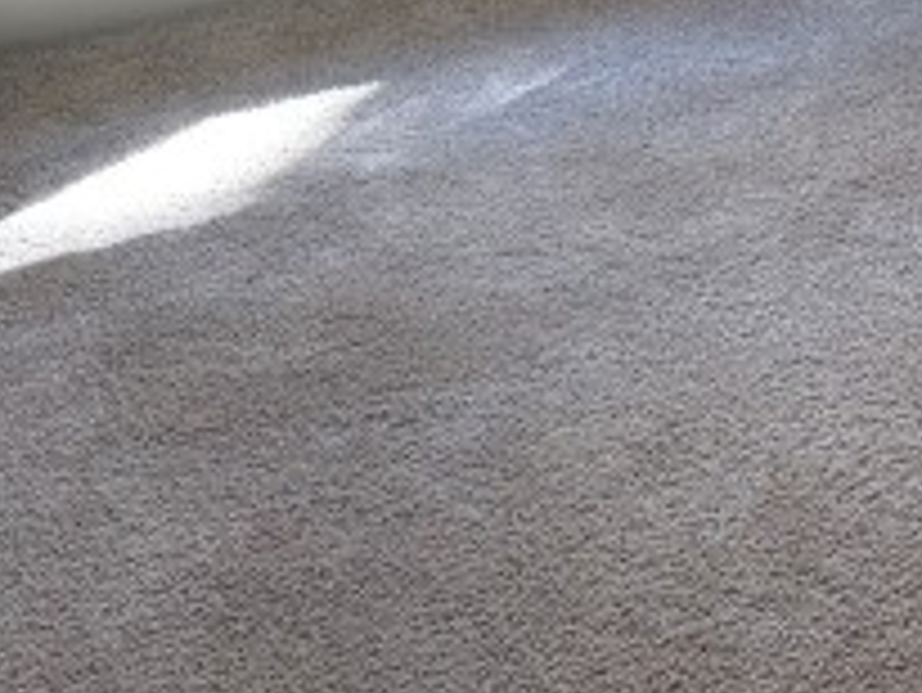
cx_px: 1142
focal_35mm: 120
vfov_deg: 10.9
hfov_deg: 15.7
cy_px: -819
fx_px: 3198
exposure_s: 1/194
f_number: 1.78
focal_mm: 6.76
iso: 125
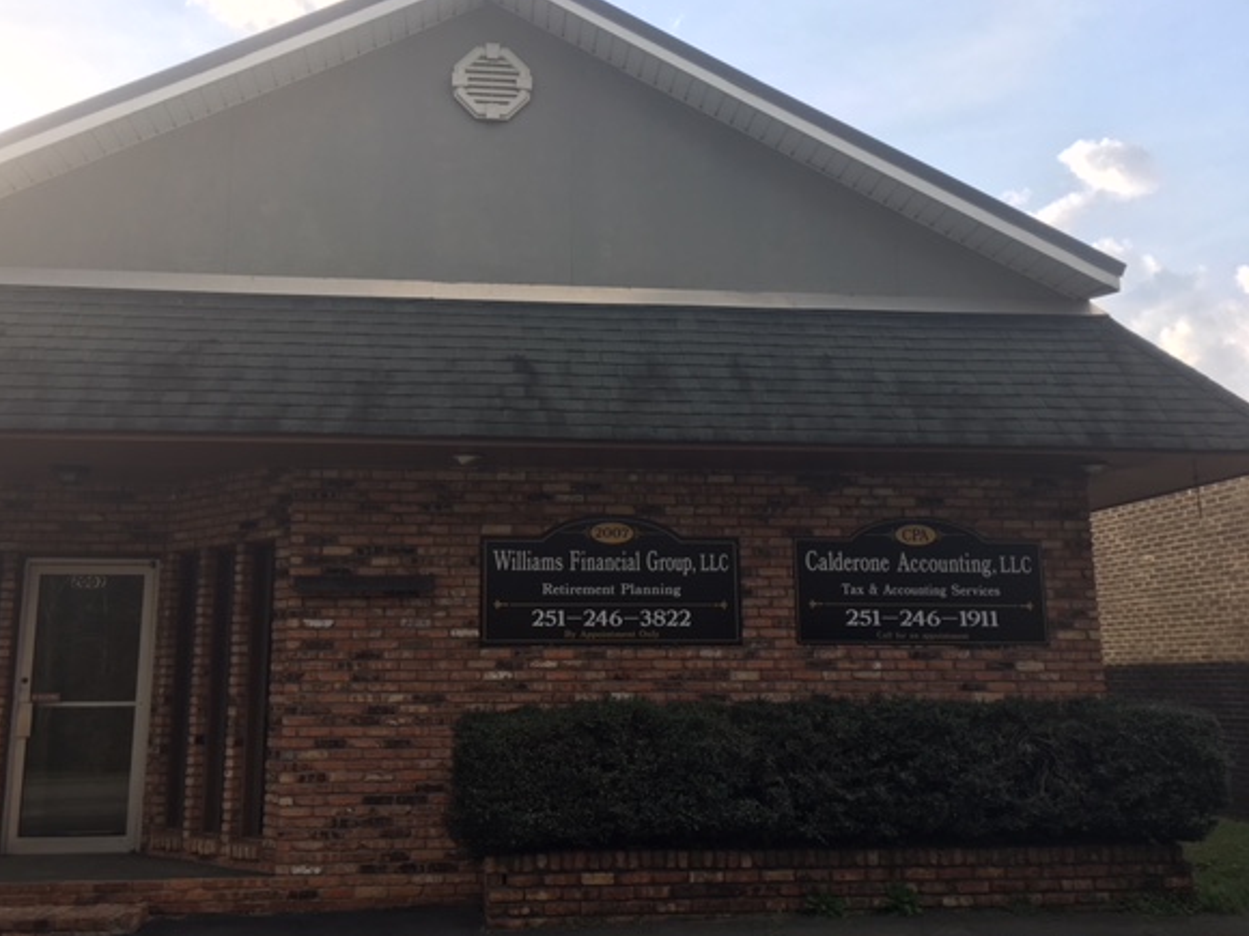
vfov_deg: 44.2
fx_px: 1155
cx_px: 564
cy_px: 452
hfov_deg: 56.7
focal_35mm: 32
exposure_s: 1/818
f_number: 2.2
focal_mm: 4.15
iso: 25
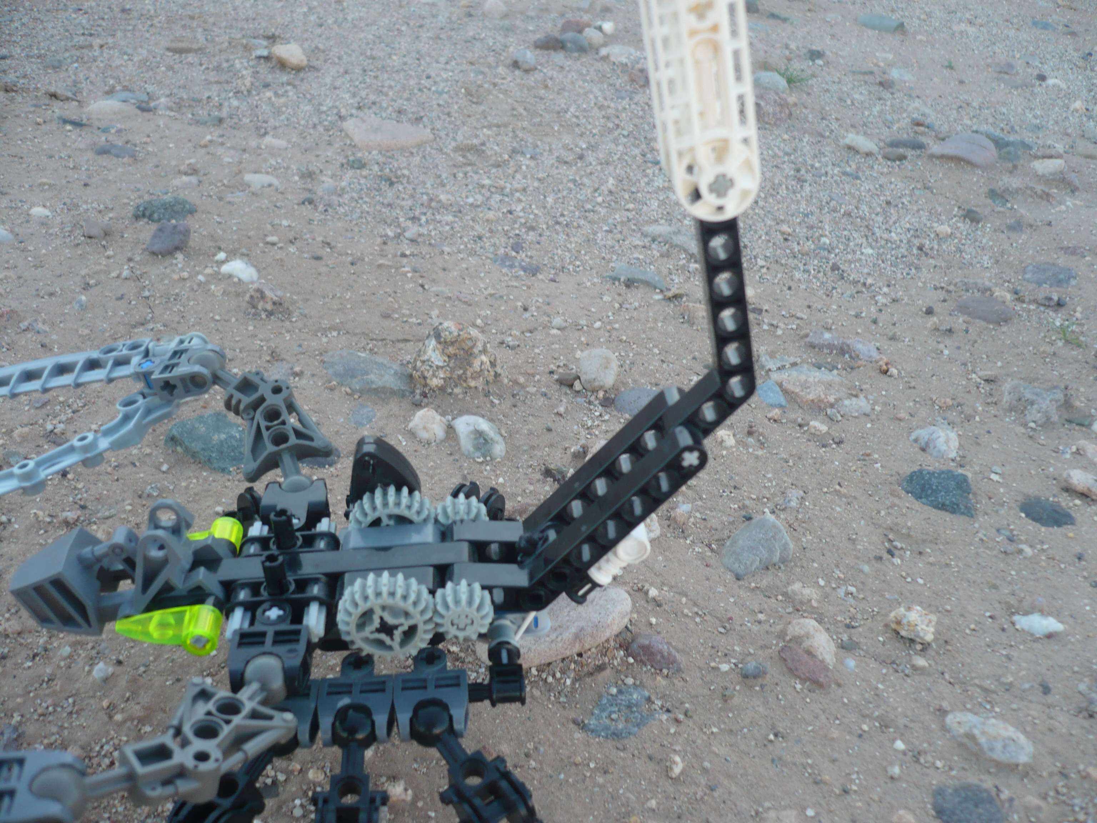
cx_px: 548
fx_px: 1109
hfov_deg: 52.6
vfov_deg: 40.7
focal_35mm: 35
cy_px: 412
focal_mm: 5.8
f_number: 2.8
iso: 100
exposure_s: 1/160
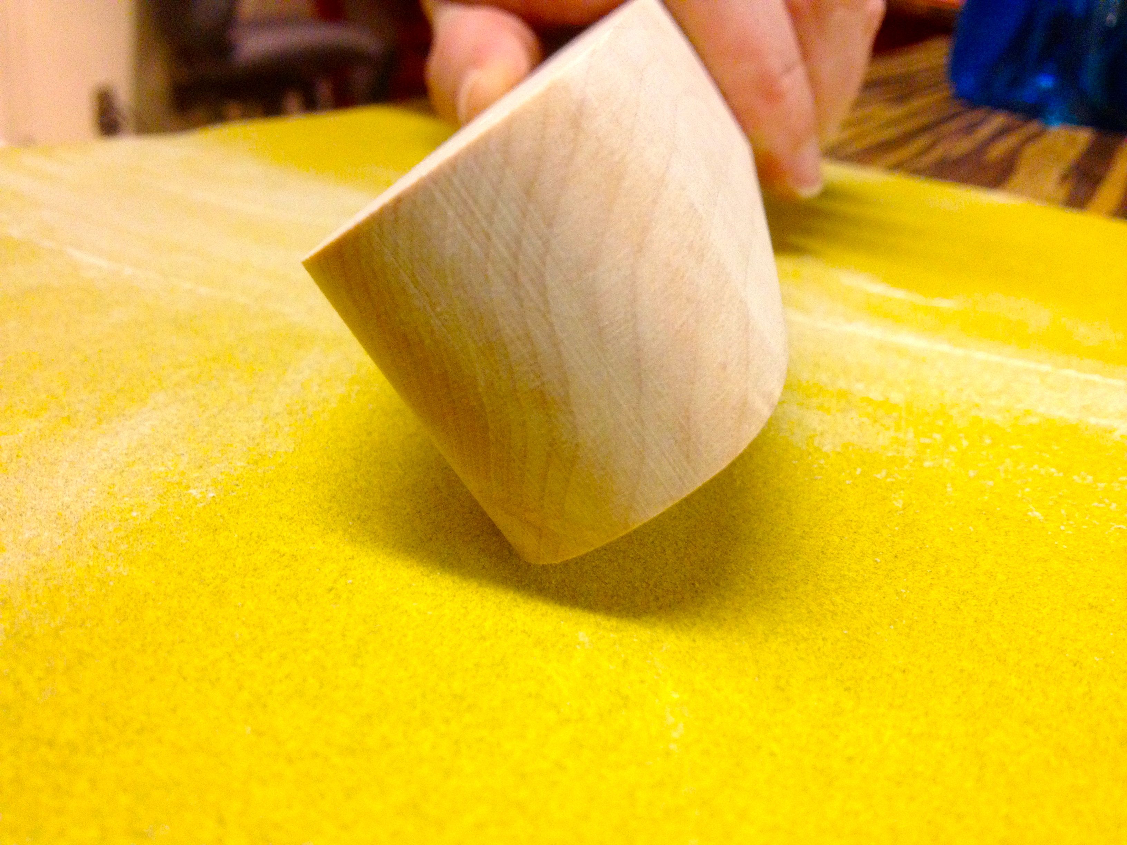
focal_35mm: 35
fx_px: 1140
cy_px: 422
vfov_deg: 40.7
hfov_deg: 52.6
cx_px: 564
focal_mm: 4.28
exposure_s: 1/20
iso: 250
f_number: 2.4
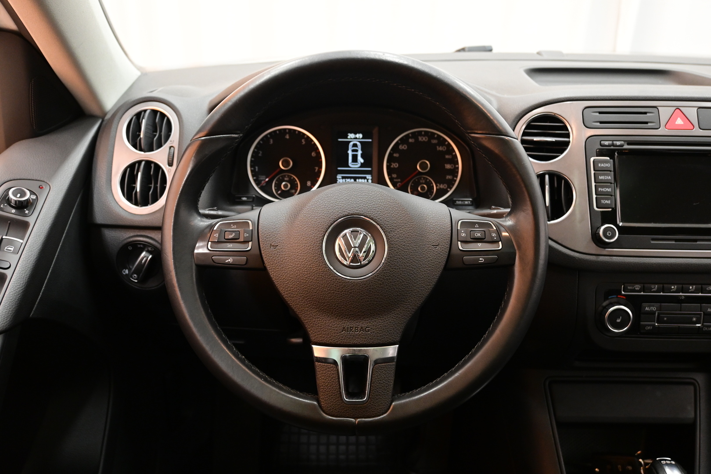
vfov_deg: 42.6
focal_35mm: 31
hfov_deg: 60.7
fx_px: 607
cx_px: 356
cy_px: 237
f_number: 3.8
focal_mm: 20.5
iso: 1800
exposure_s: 1/30
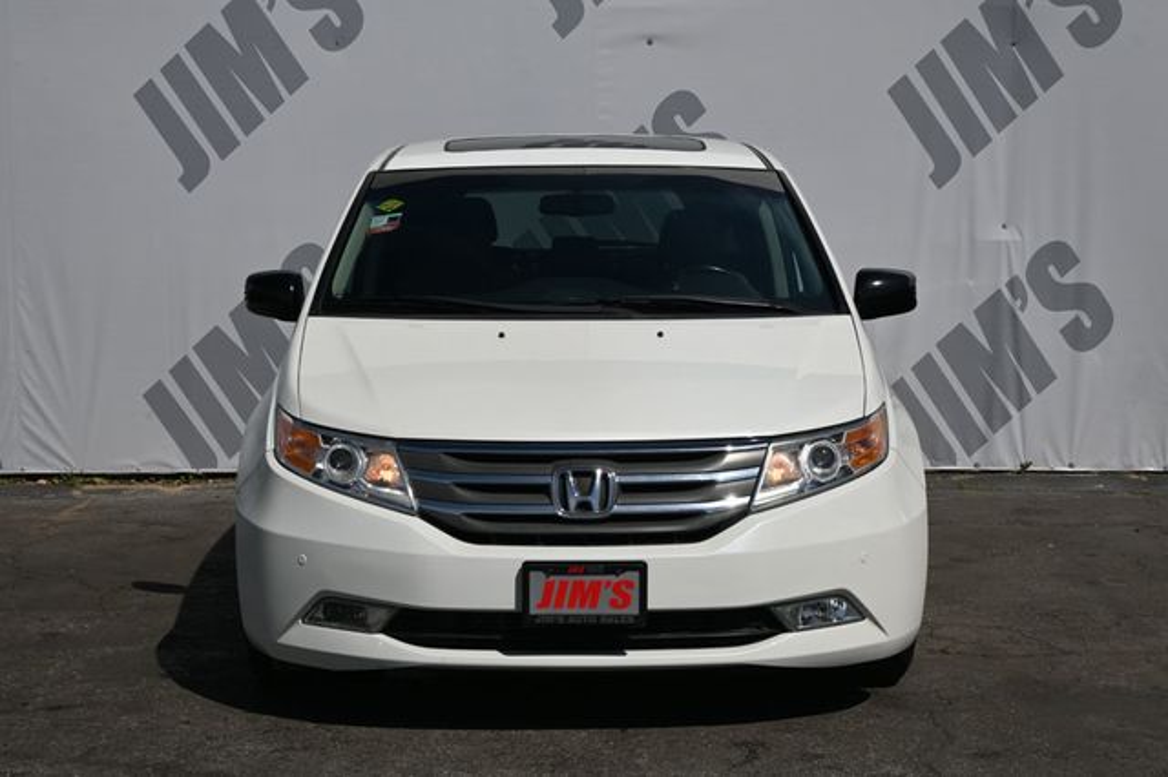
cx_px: 584
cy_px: 388
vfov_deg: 23.8
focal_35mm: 57
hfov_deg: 35.1
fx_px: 1848
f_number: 8
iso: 100
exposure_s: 1/500
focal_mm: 38
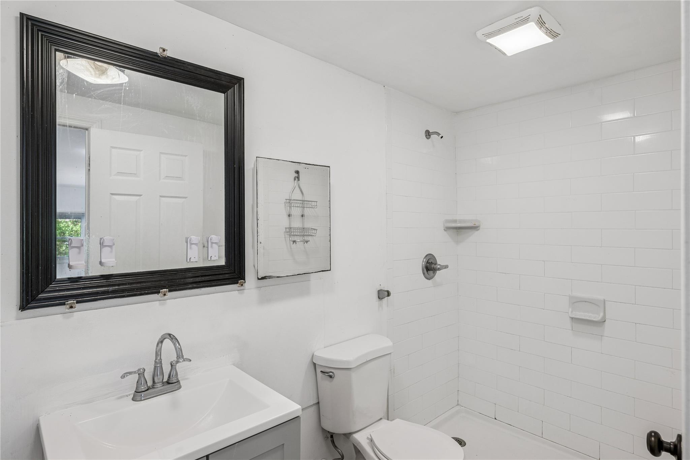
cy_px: 230
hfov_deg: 88.4
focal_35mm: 18
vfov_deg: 65.9
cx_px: 345
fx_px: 355
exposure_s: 1/80
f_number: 8
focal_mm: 18.5
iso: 400
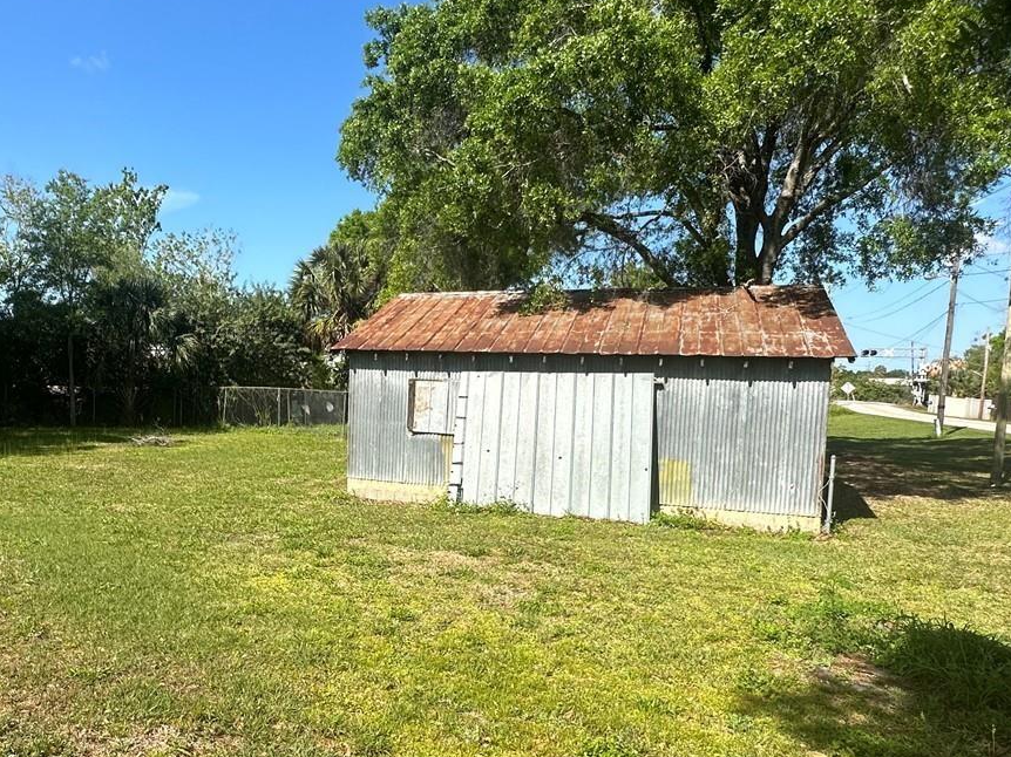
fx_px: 759
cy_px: 443
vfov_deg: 52.8
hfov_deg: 66.4
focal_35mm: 26
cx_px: 387
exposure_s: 1/1416
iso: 40
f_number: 2.2
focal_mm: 2.22
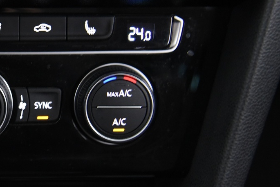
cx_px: -27
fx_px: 809
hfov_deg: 18.9
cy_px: 80
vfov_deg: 13.2
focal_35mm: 104
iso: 4000
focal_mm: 44
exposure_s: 1/20
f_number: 4
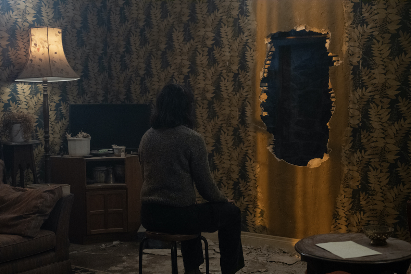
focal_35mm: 49
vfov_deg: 27.5
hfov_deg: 40.3
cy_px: 137
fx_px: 559
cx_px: 206
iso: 2000
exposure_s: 1/100
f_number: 2.8
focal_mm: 33
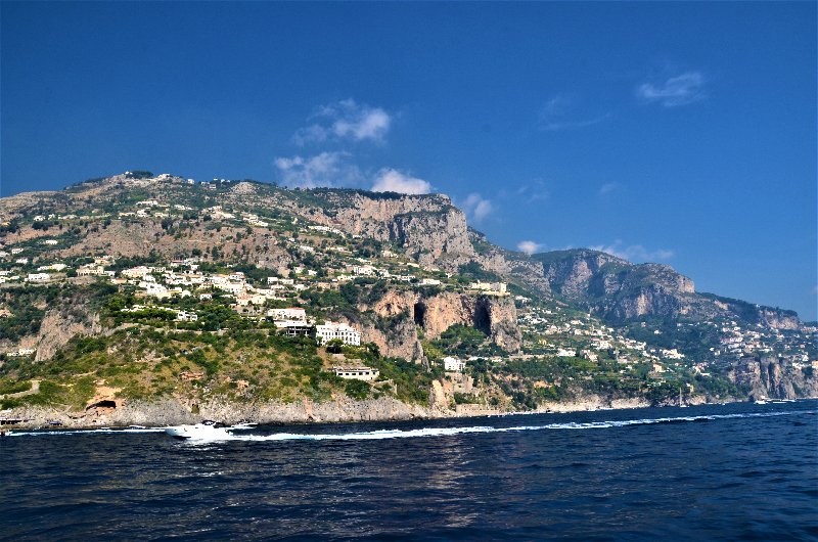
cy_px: 271
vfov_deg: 47.7
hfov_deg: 67.5
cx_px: 409
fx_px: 612
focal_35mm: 27
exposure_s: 1/100
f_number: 11
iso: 200
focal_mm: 18
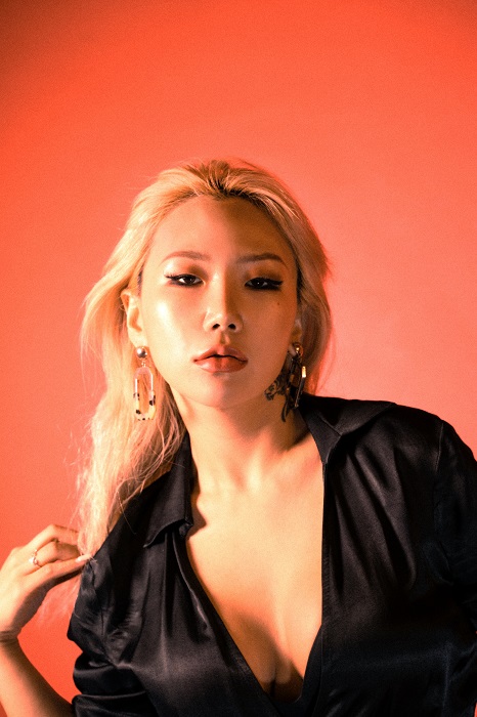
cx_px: 238
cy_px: 358
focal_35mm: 67
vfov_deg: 30.1
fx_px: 1333
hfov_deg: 20.3
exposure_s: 1/200
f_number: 4
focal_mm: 67
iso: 1000
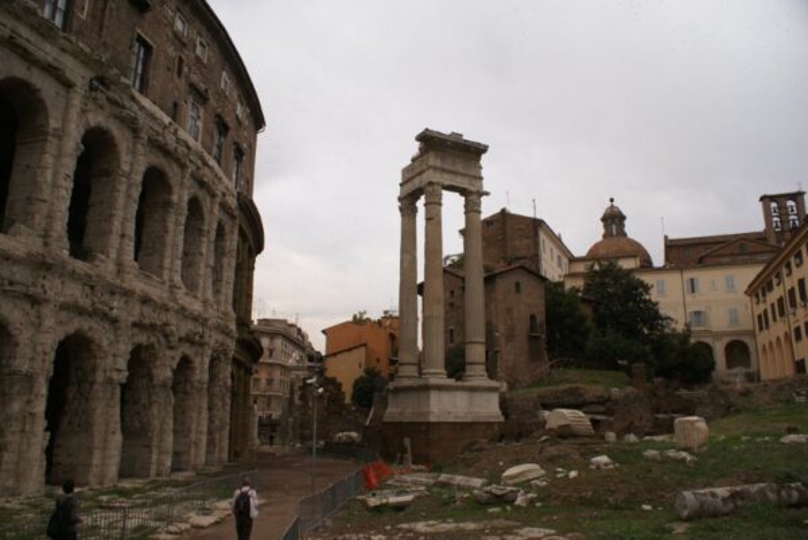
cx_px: 404
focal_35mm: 27
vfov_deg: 48.0
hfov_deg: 67.3
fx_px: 606
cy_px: 270
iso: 100
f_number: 4.5
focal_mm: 18
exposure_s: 1/40
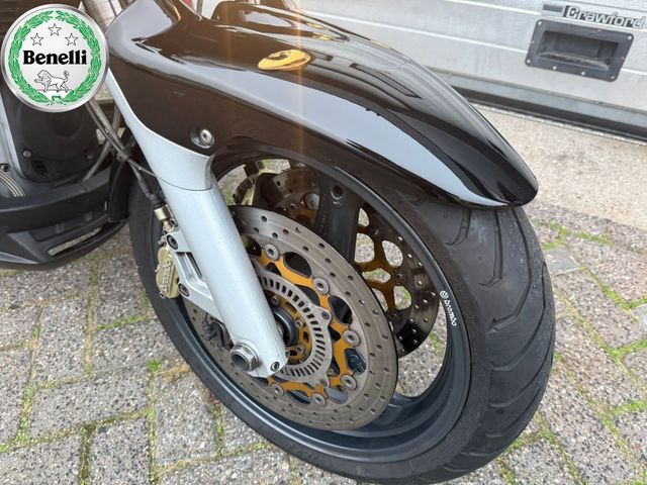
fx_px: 449
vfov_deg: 56.8
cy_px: 242
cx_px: 324
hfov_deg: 71.6
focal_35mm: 24
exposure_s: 1/60
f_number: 1.78
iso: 200
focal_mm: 6.76
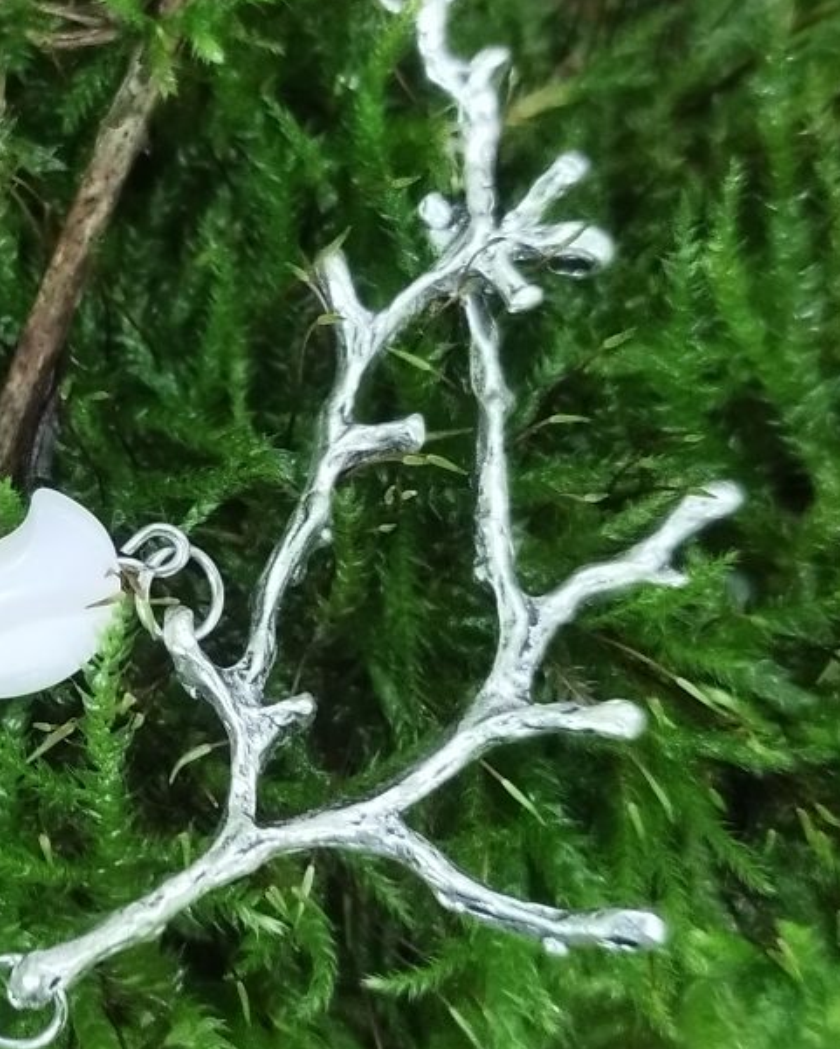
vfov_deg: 24.4
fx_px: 2423
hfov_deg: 19.2
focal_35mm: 78
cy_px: 496
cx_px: 38
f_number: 1.89
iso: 430
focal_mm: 5.95
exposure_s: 1/33.3
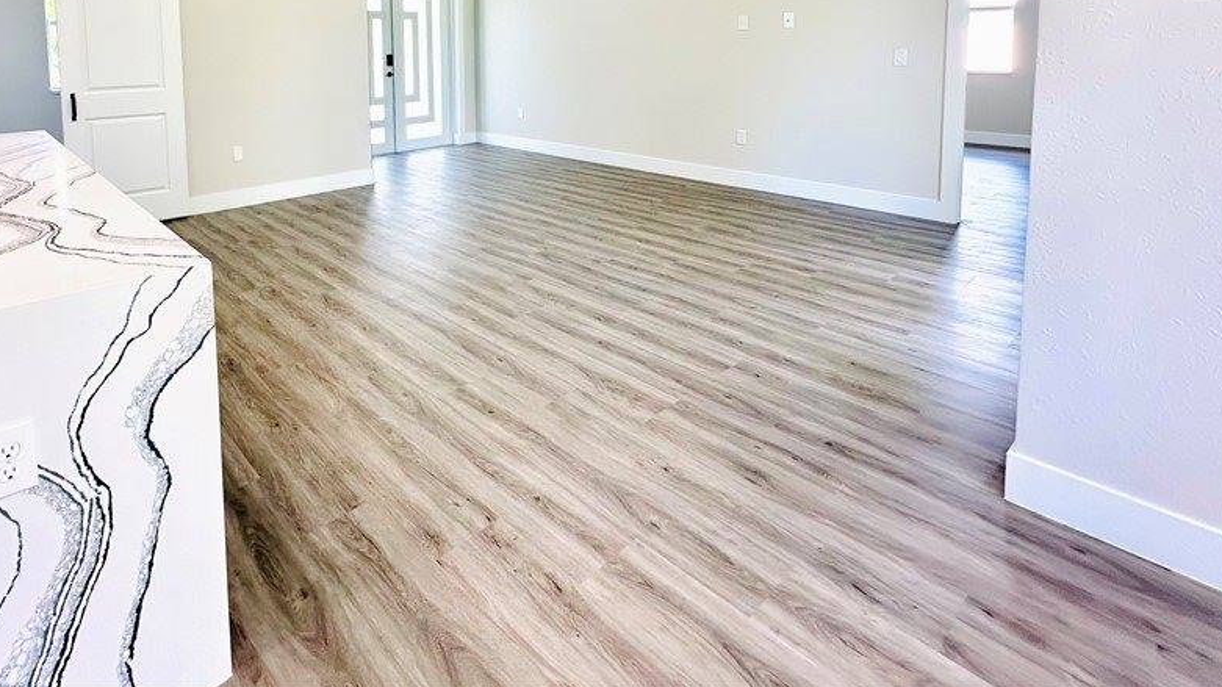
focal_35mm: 20
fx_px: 648
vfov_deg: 50.6
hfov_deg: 85.2
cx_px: 468
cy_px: 91
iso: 160
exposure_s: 1/120
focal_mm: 2.22
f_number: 2.2
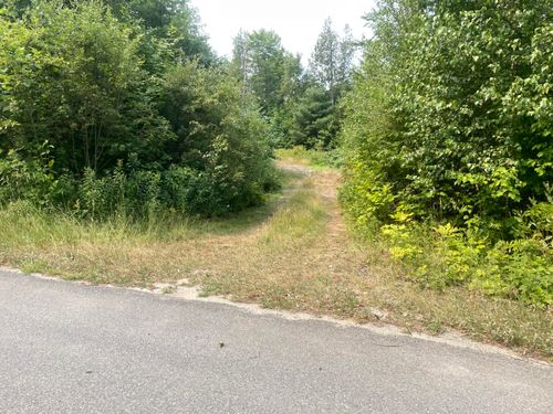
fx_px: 415
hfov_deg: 67.3
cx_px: 276
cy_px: 207
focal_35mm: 26
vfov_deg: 53.1
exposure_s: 1/1072
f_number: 1.6
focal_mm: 4.2
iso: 32
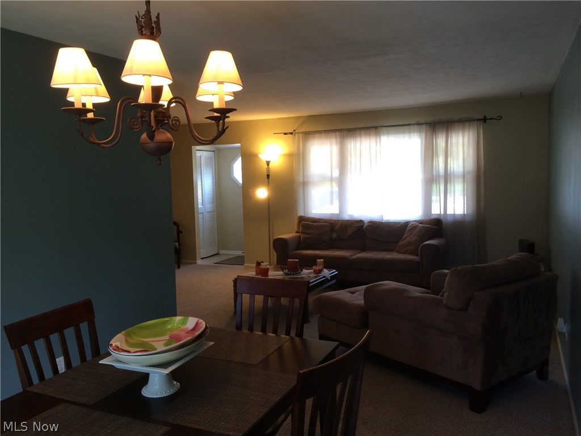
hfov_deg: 61.7
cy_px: 218
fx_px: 487
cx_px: 290
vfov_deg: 48.2
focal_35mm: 29
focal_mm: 4.15
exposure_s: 1/30
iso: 50
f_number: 2.2
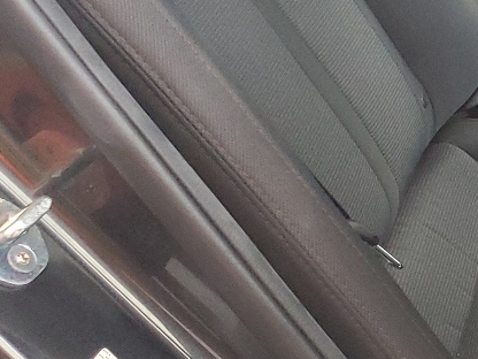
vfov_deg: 14.3
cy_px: -89
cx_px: 817
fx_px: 1381
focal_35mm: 100
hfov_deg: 16.8
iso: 257
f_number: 1.5
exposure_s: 1/60.2
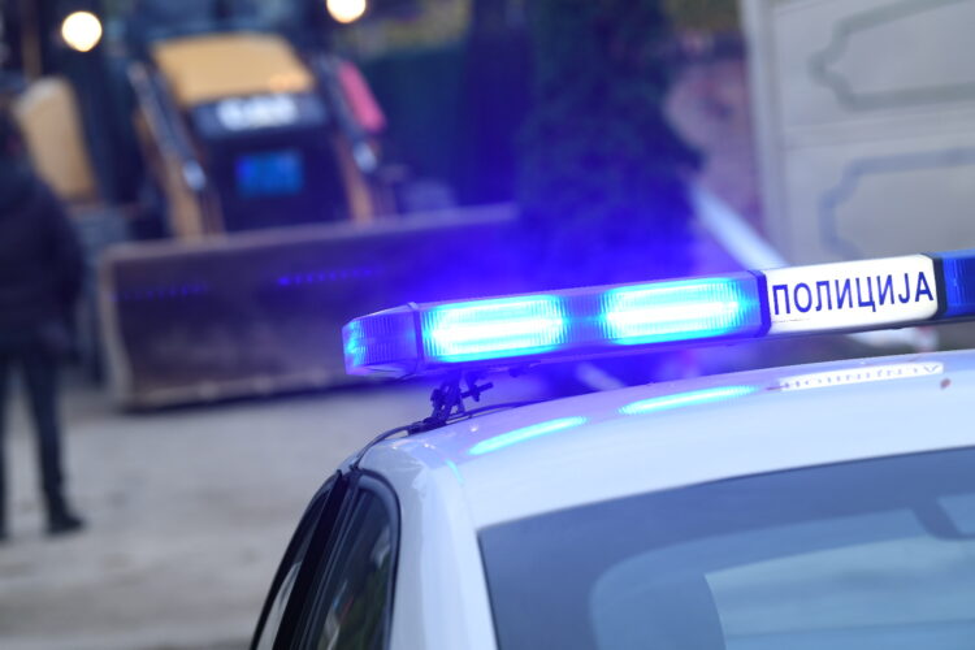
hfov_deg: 17.1
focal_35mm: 120
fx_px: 3250
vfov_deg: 11.4
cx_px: 488
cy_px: 325
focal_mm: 120
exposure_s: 1/400
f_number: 4
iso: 800
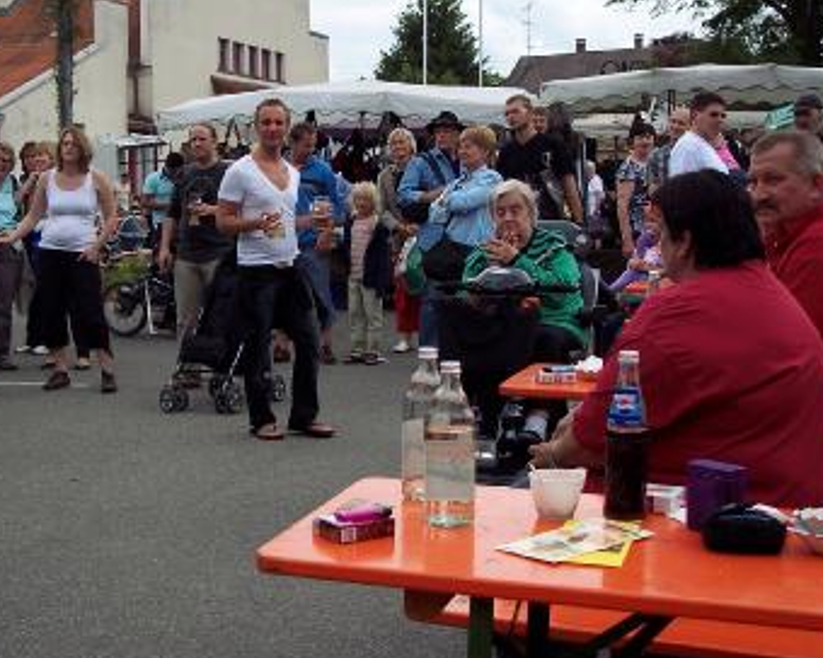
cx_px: 259
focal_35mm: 56
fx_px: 1364
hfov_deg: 33.2
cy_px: 277
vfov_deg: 27.1
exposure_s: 1/500
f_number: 4
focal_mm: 8
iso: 100
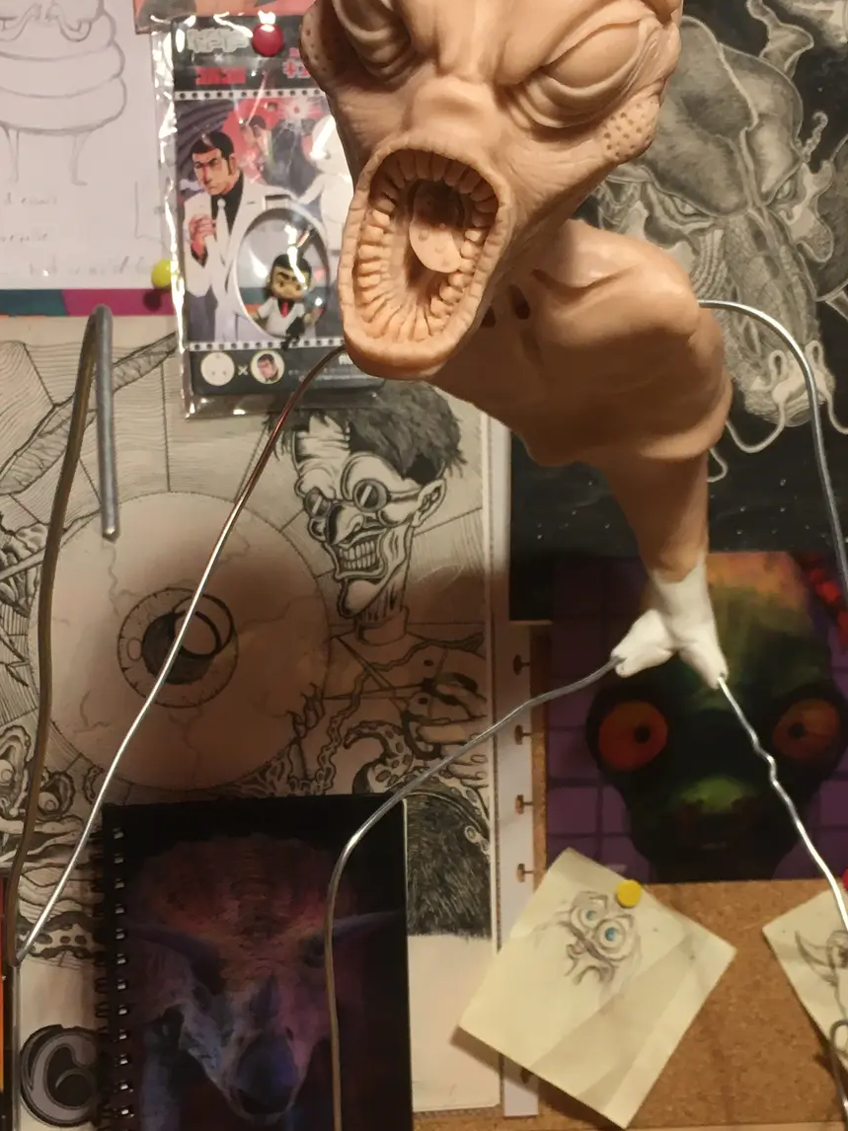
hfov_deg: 27.0
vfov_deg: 35.4
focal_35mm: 54
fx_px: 1764
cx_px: 407
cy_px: 691
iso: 64
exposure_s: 1/33
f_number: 2.2
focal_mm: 4.15
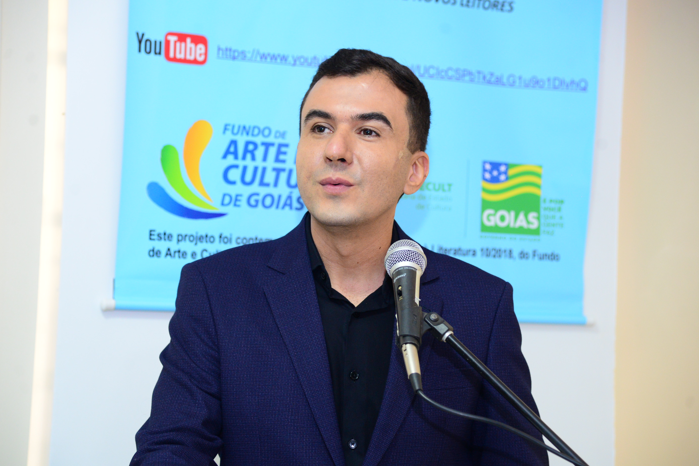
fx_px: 1923
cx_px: 353
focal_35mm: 99
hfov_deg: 20.6
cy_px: 246
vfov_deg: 13.8
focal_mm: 92
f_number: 4
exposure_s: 1/80
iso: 2500
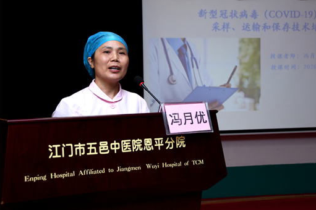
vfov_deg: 22.2
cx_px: 184
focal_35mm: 61
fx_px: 535
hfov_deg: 32.8
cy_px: 103
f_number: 4.2
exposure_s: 1/100
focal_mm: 35
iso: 500
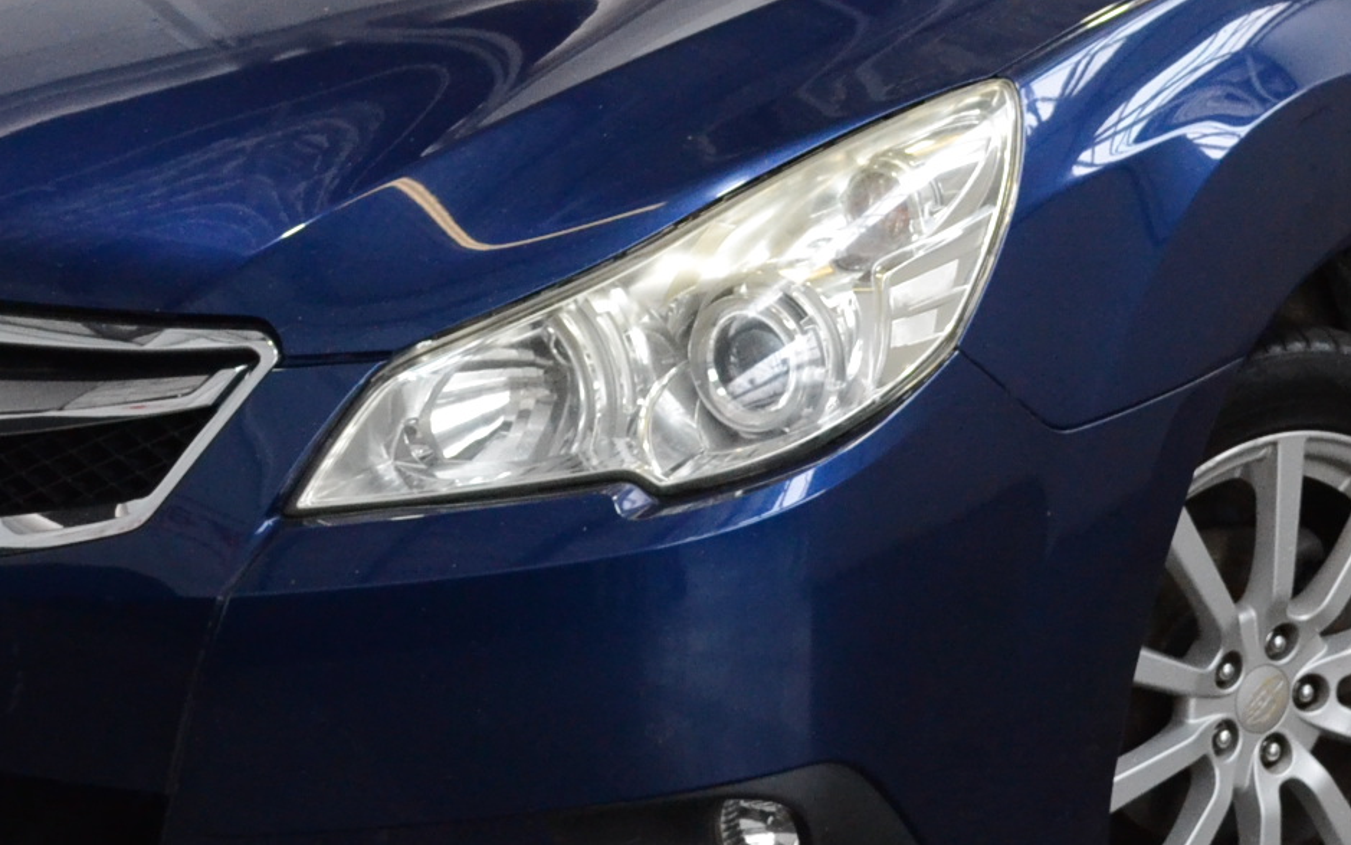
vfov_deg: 10.9
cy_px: 167
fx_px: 4419
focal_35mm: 120
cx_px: 852
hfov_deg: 17.4
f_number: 4.8
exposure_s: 1/400
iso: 1600
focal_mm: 32
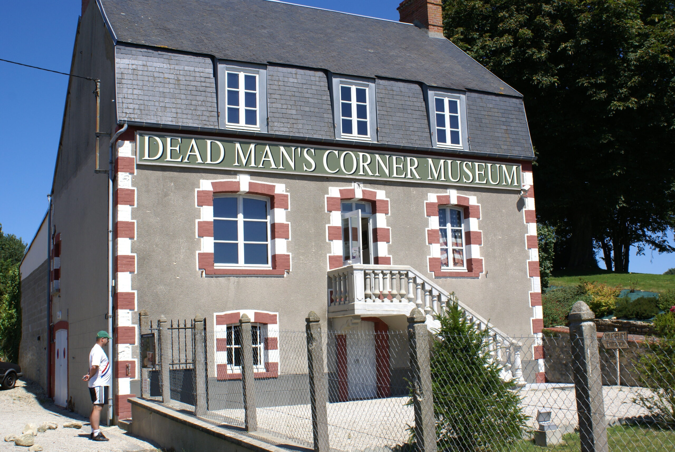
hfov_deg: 46.3
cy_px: 226
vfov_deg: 32.0
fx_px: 788
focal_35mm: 42
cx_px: 338
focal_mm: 28
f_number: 11
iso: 200
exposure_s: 1/200
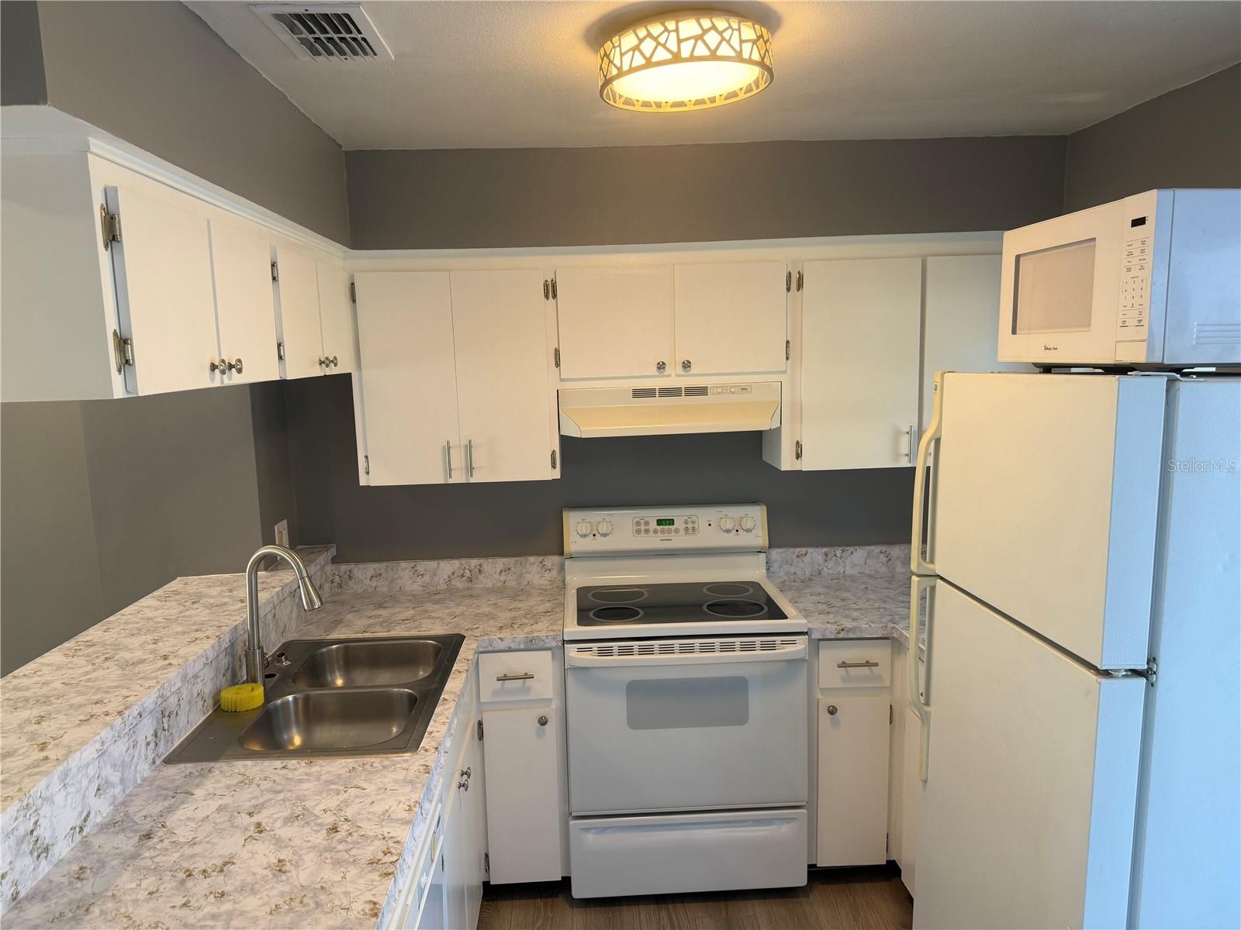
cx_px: 620
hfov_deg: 71.6
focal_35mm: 24
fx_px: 860
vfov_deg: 56.8
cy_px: 465
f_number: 1.78
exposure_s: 1/120
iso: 125
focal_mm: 6.76
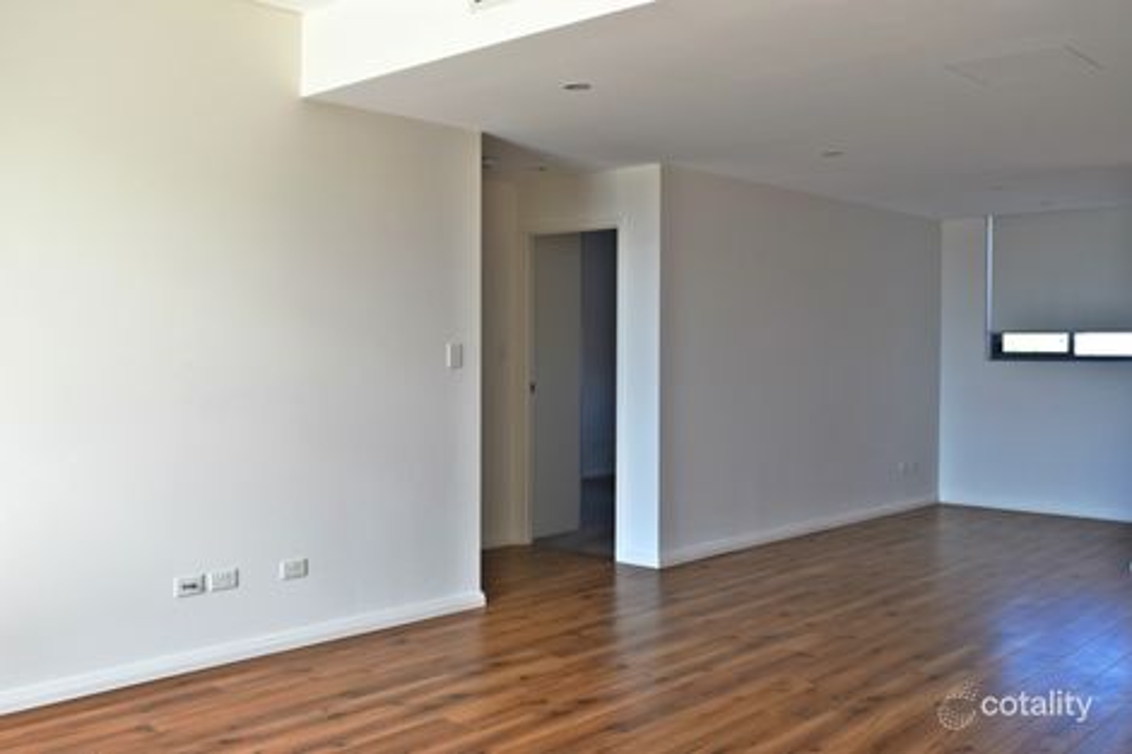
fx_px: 1084
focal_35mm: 34
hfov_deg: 55.1
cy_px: 377
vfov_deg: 38.3
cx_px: 566
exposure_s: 1/125
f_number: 5.6
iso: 400
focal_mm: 23
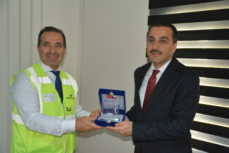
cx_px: 114
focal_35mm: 48
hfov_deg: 41.1
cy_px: 76
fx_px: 305
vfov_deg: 28.1
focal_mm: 32
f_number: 4.2
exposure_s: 1/60
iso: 560
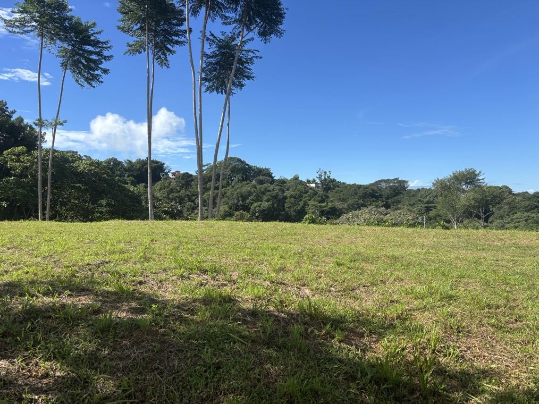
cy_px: 202
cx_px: 270
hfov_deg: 67.3
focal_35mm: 26
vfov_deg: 53.0
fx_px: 405
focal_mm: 5.96
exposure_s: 1/3205
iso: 50
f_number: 1.6
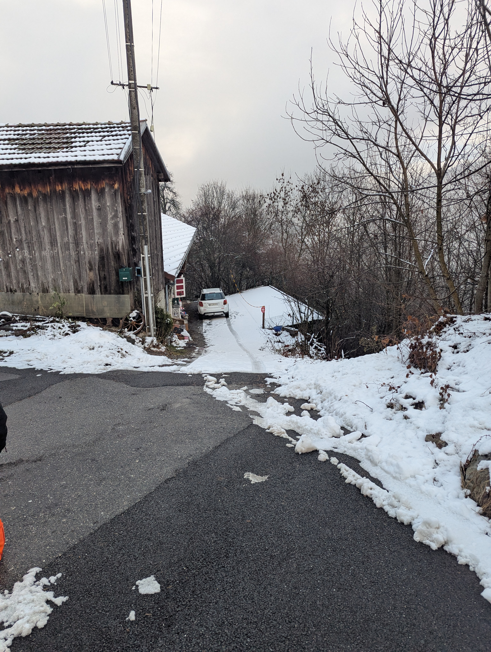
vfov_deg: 71.5
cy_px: 326
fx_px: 453
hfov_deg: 56.9
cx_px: 246
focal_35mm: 24
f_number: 1.85
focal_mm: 6.81
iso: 286
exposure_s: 1/331
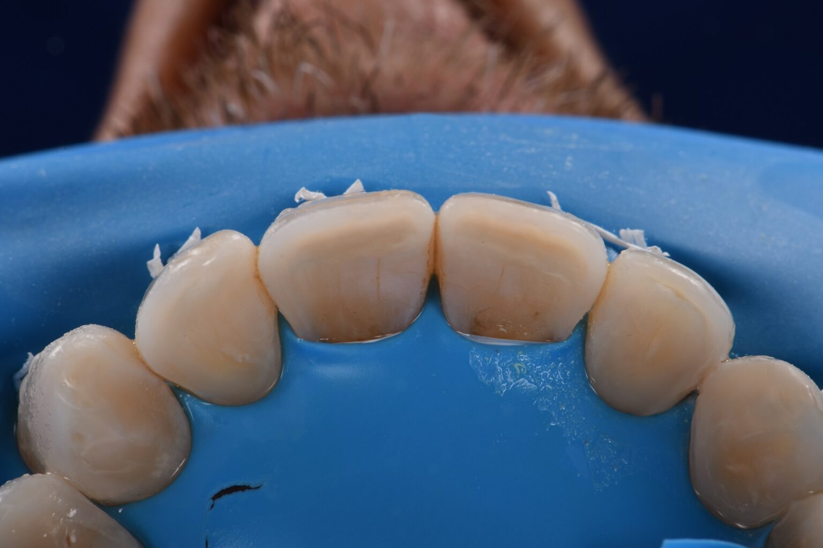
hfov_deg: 16.3
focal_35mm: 126
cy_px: 274
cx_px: 412
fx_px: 2879
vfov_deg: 10.9
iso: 200
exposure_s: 1/160
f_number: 32
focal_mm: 105
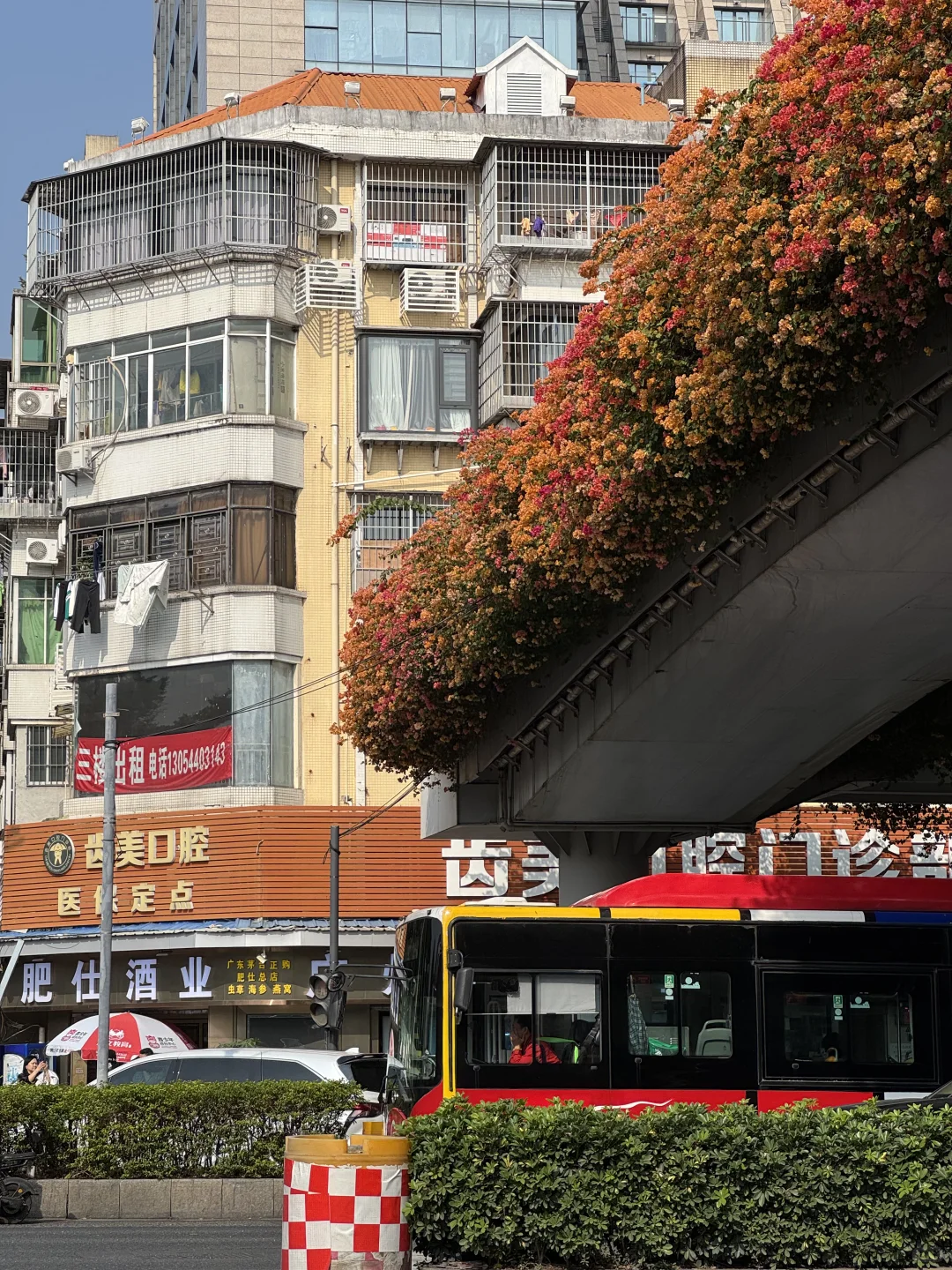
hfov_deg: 19.1
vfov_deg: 25.3
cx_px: 476
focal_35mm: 77
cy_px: 635
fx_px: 2824
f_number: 2.8
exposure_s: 1/1085
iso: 25
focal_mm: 9
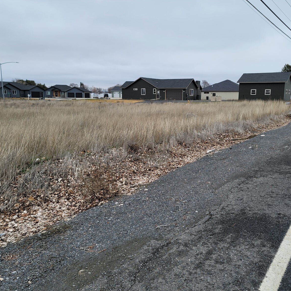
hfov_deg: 53.9
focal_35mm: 30
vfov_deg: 54.0
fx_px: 285
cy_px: 147
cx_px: 164
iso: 20
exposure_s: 1/299
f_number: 1.8
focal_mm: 7
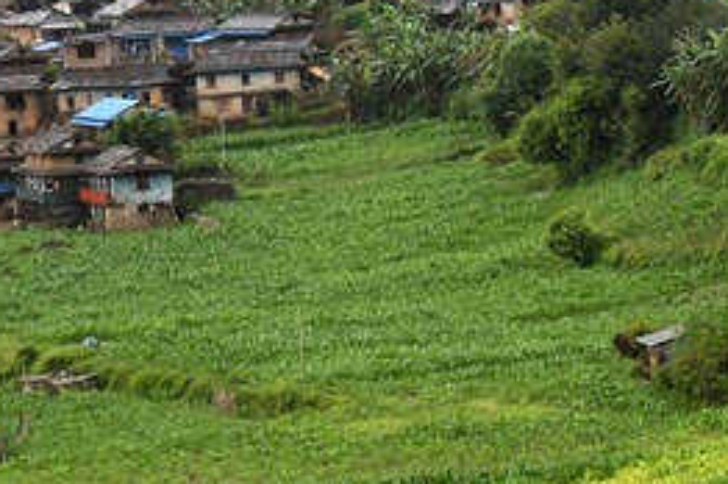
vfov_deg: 4.9
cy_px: -178
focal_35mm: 277
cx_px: 695
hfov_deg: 7.4
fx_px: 5595
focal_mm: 42
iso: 1000
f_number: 4.5
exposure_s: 1/1600
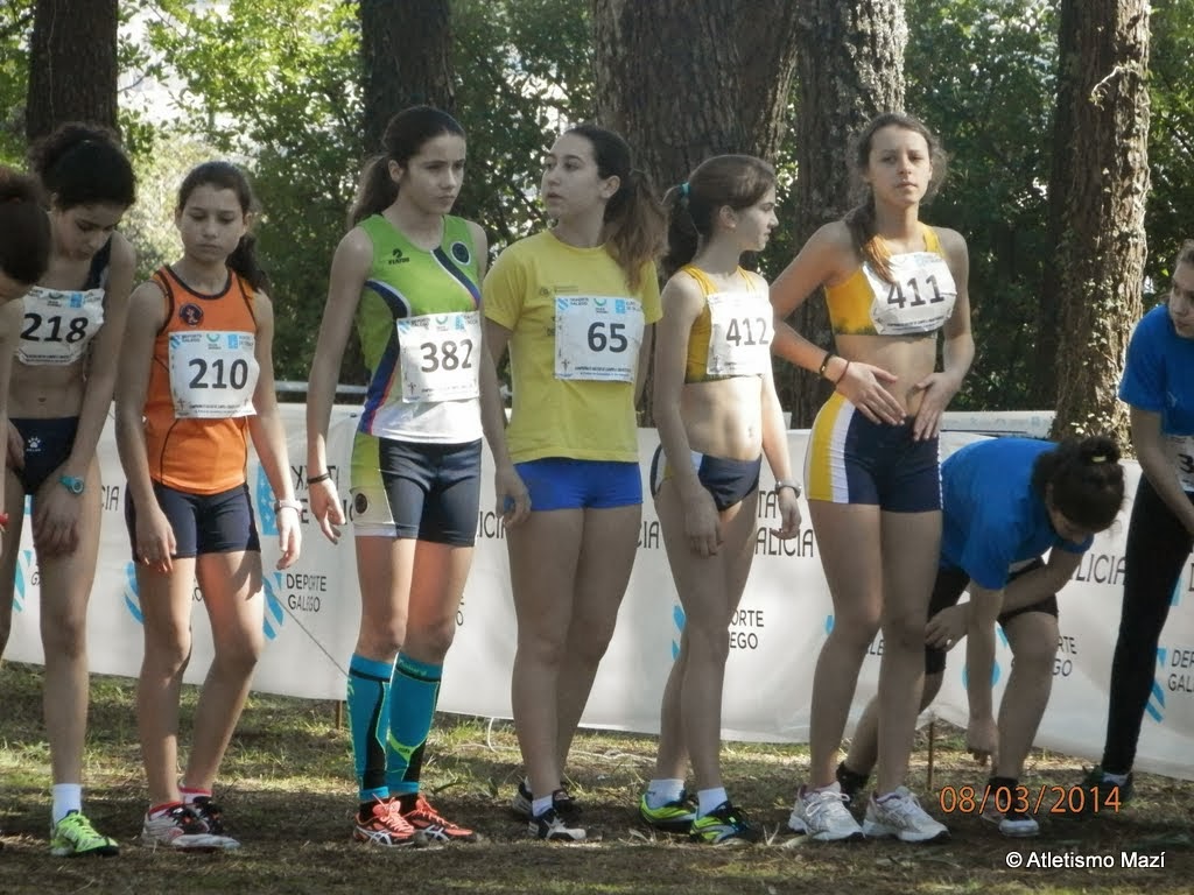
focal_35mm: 335
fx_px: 11555
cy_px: 448
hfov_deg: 5.9
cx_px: 597
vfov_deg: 4.4
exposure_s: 1/400
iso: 640
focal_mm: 59.8
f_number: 5.6
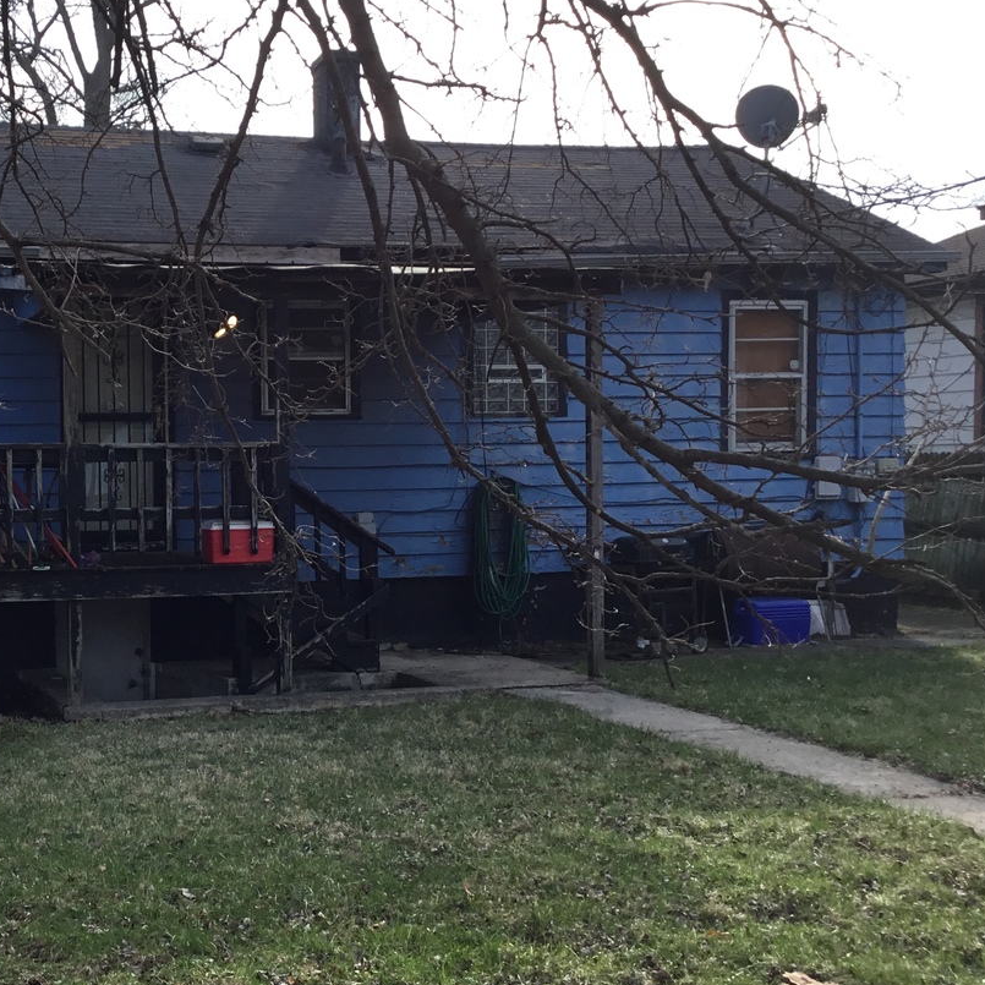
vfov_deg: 34.7
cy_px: 537
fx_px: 1577
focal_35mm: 49
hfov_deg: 33.5
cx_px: 180
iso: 25
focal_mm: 3.3
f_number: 2.4
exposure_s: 1/443
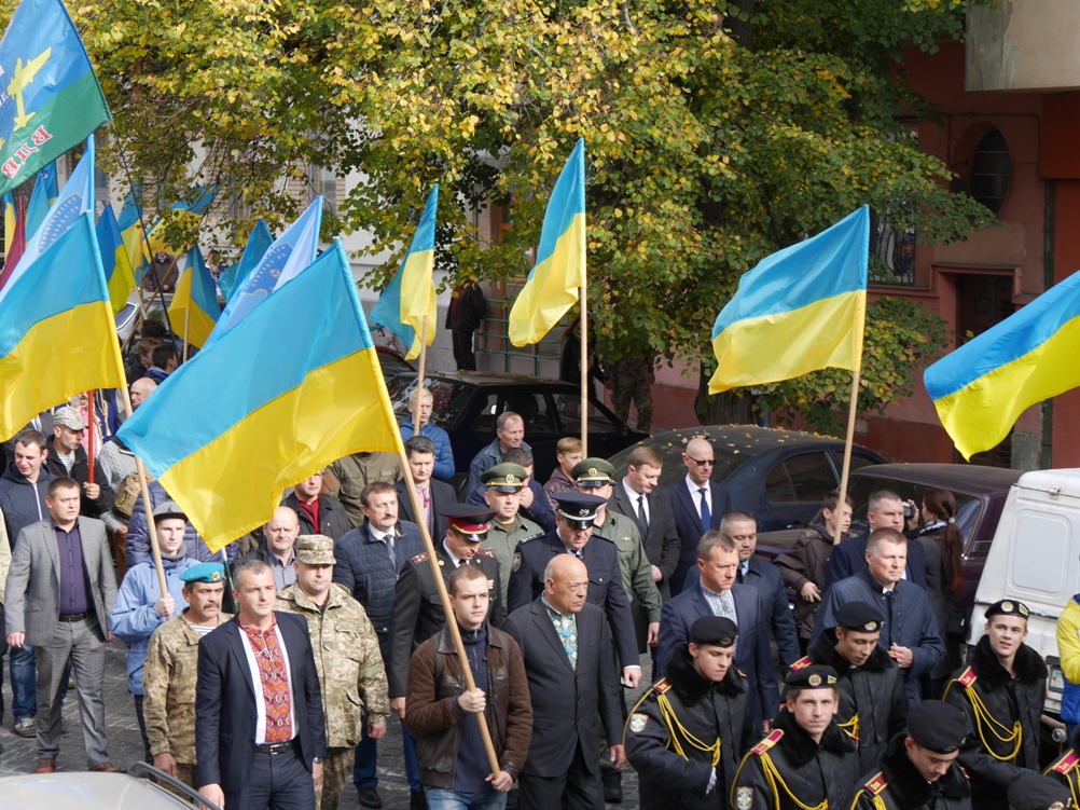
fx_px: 2870
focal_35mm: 92
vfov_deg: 16.1
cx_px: 540
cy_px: 405
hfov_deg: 21.3
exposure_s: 1/200
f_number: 5
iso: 200
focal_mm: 46
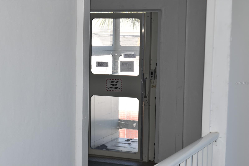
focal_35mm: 75
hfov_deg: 27.0
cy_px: 83
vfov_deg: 18.2
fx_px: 519
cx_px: 124
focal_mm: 50
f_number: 5.6
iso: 100
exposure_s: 1/125
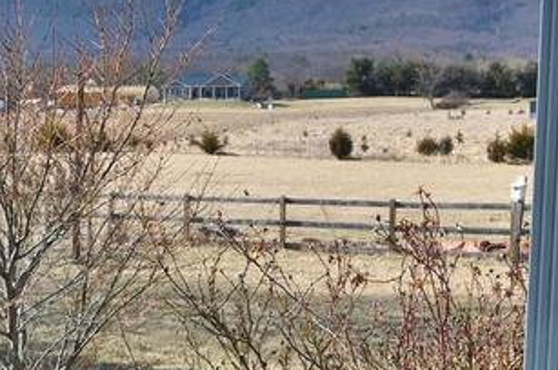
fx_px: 1161
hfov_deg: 25.8
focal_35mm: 75
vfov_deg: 18.1
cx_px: 15
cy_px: 210
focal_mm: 16
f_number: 7.1
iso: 100
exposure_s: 1/400
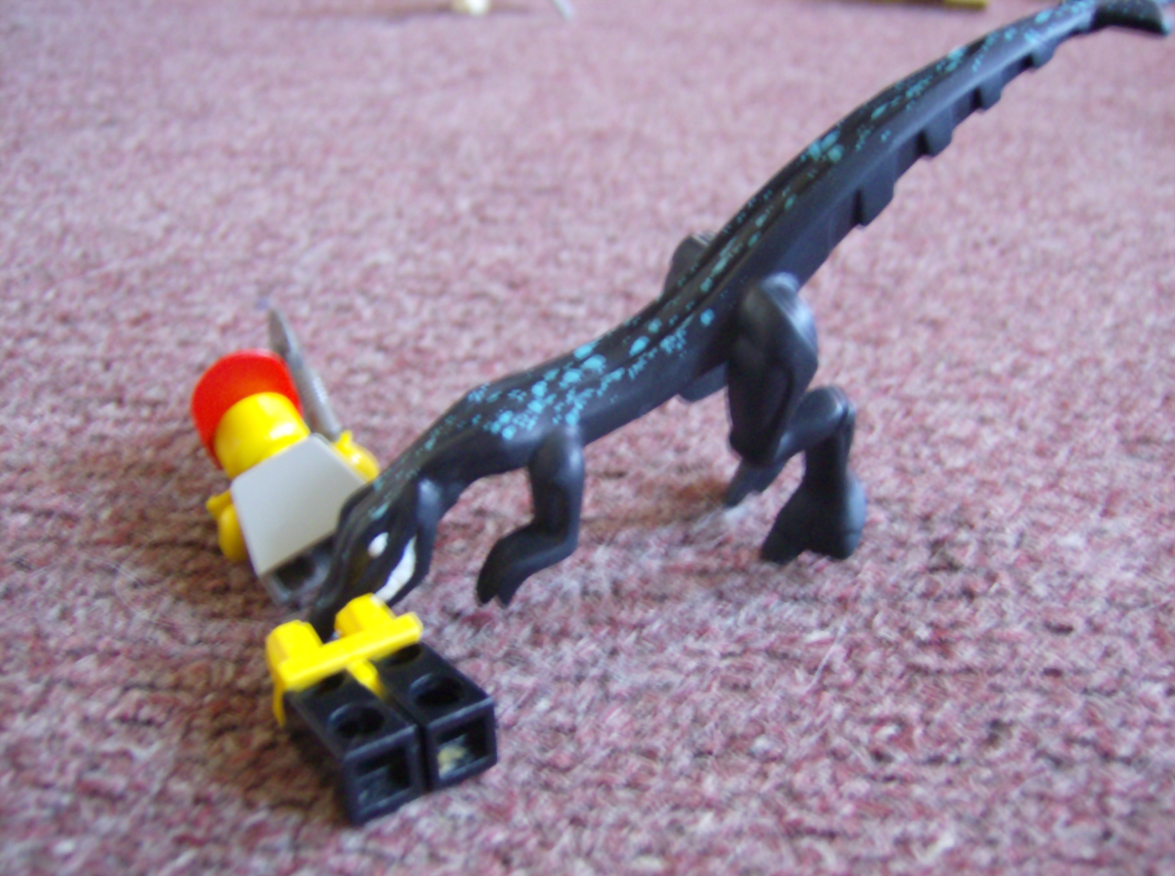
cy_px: 438
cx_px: 588
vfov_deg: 39.5
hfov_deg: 51.5
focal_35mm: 36
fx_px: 1219
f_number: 2.8
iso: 200
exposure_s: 1/1.54
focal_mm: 6
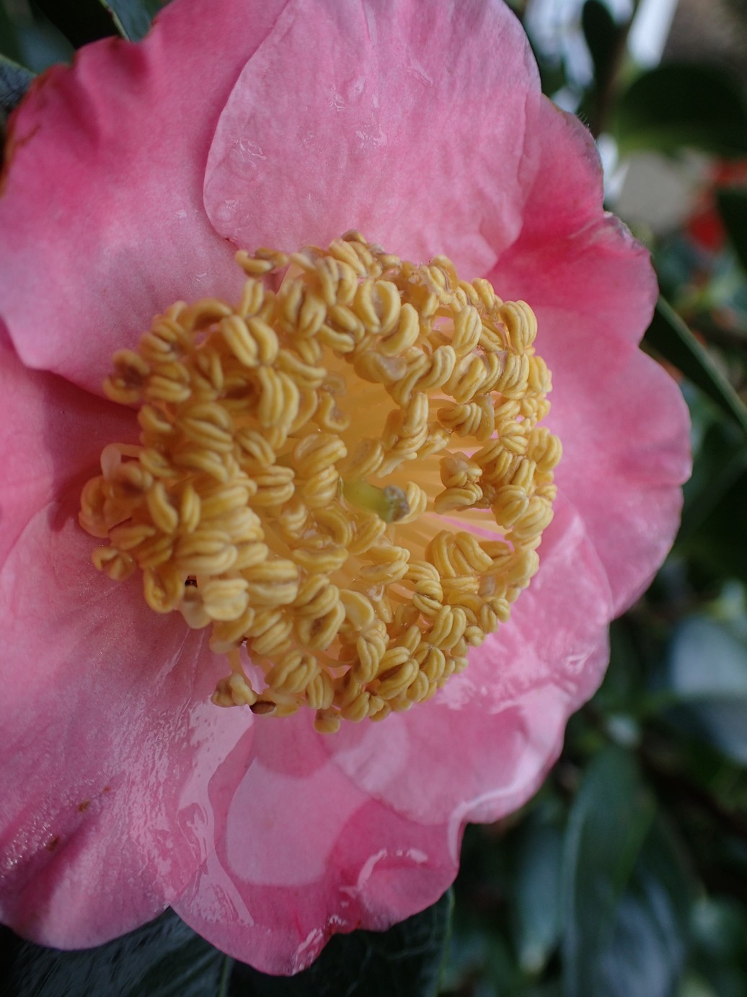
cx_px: 374
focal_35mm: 30
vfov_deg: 60.0
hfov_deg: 46.8
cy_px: 498
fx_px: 863
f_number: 2.3
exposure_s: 1/320
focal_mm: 5.5
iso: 100
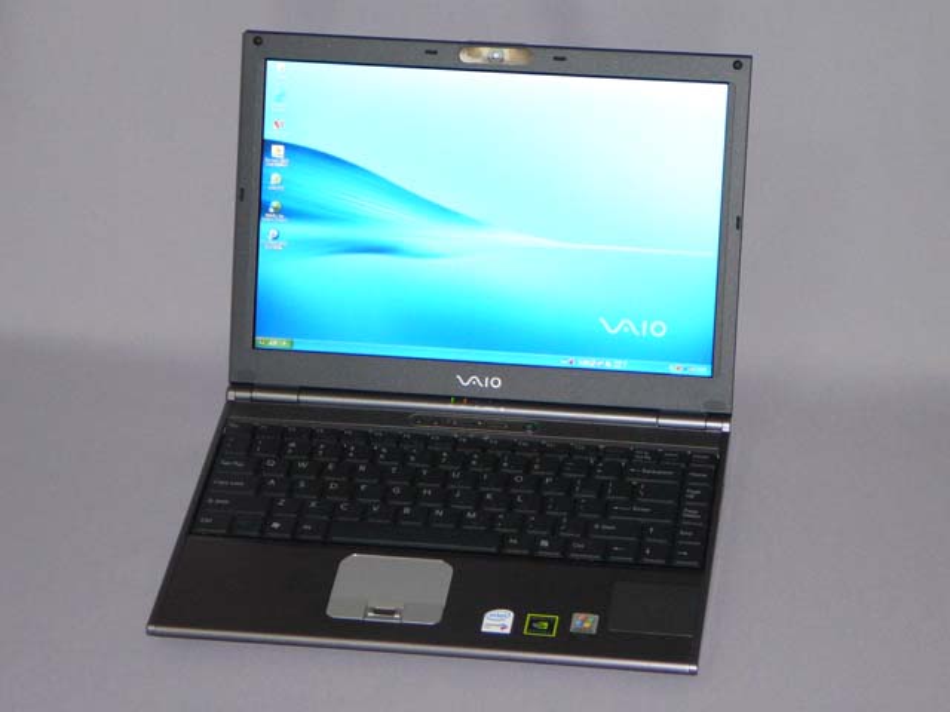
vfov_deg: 12.6
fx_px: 3238
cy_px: 356
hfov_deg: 16.7
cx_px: 475
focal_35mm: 118
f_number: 3.9
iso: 250
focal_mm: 17.6
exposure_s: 1/30
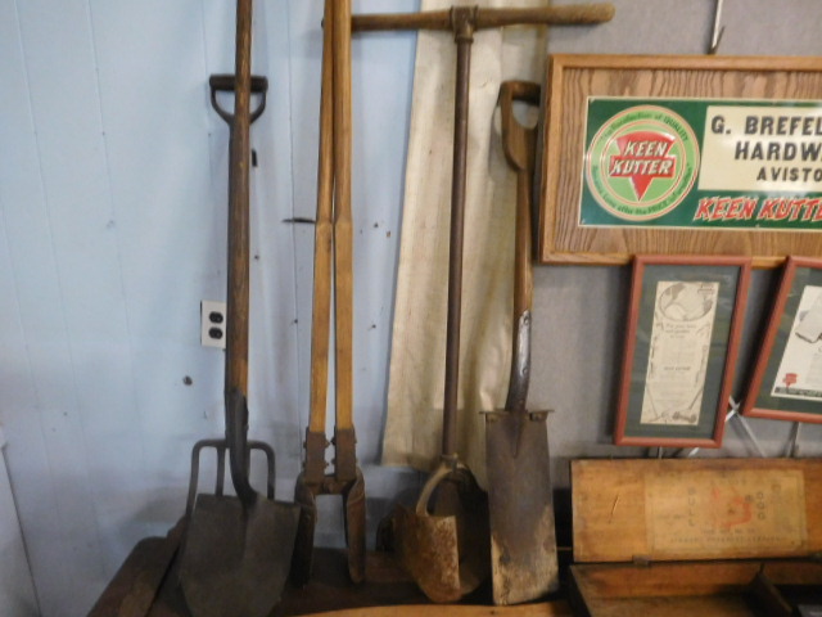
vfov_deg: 54.9
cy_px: 308
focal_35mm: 25
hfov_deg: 69.4
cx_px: 411
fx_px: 594
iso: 640
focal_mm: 4.5
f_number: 3.4
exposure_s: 1/8
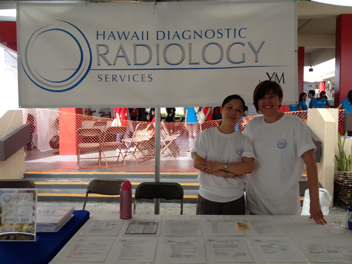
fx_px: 356
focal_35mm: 35
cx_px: 176
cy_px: 132
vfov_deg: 40.7
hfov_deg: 52.6
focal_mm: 4.28
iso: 64
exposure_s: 1/152
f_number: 2.4
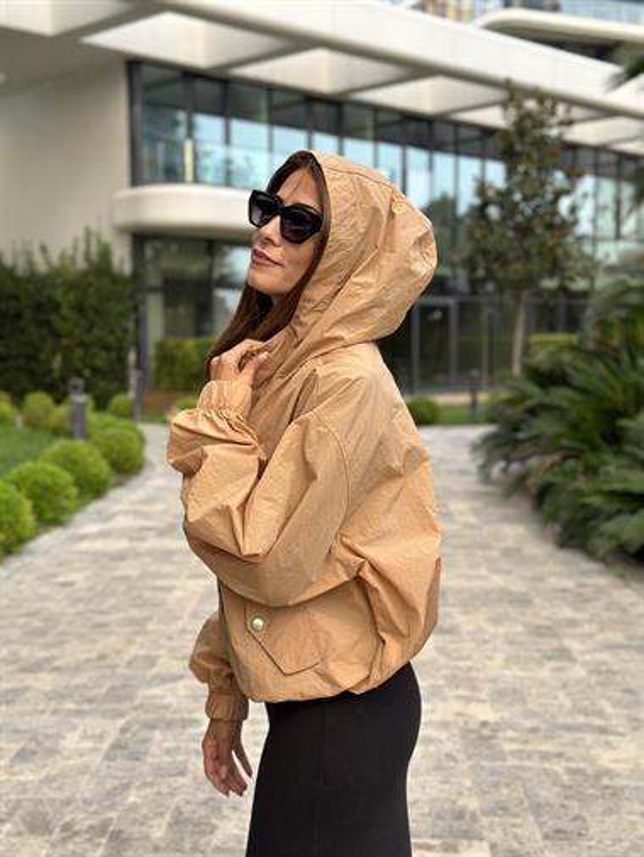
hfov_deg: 30.3
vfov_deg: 39.6
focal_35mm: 48
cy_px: 428
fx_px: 1190
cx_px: 322
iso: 80
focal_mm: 6.86
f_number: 1.78
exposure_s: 1/139
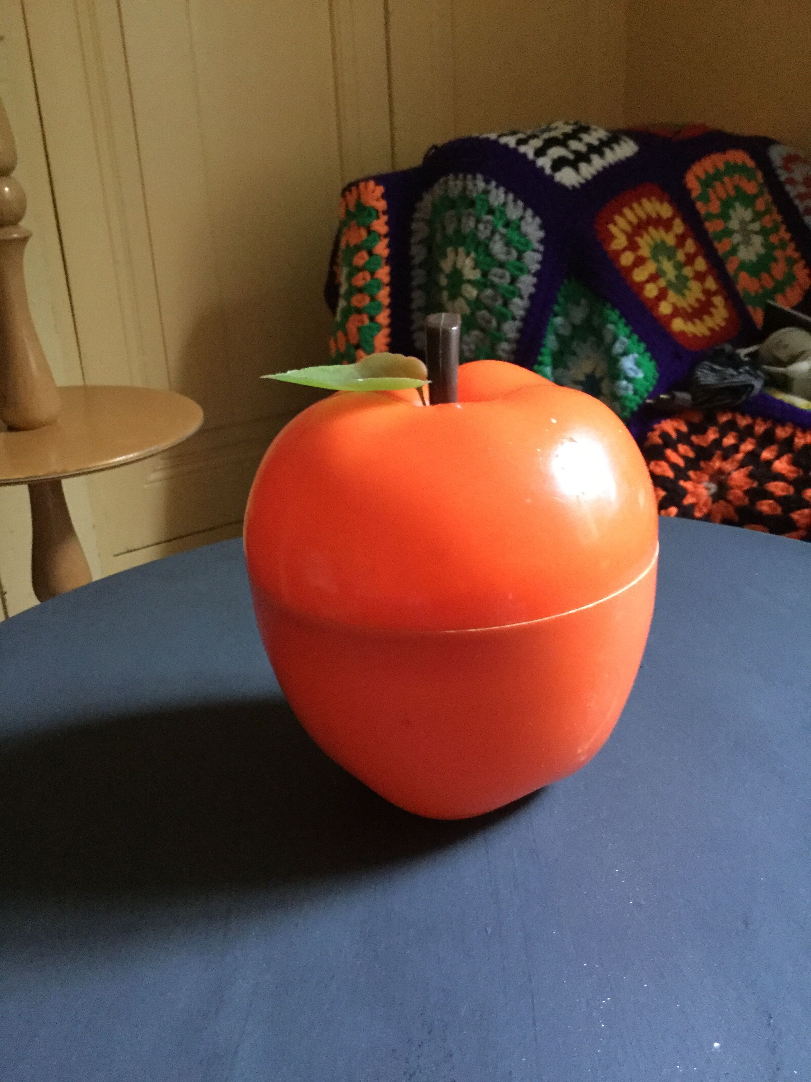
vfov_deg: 58.4
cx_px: 406
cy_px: 541
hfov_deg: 45.4
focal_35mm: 31
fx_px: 968
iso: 500
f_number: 2.4
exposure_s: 1/15
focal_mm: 3.3
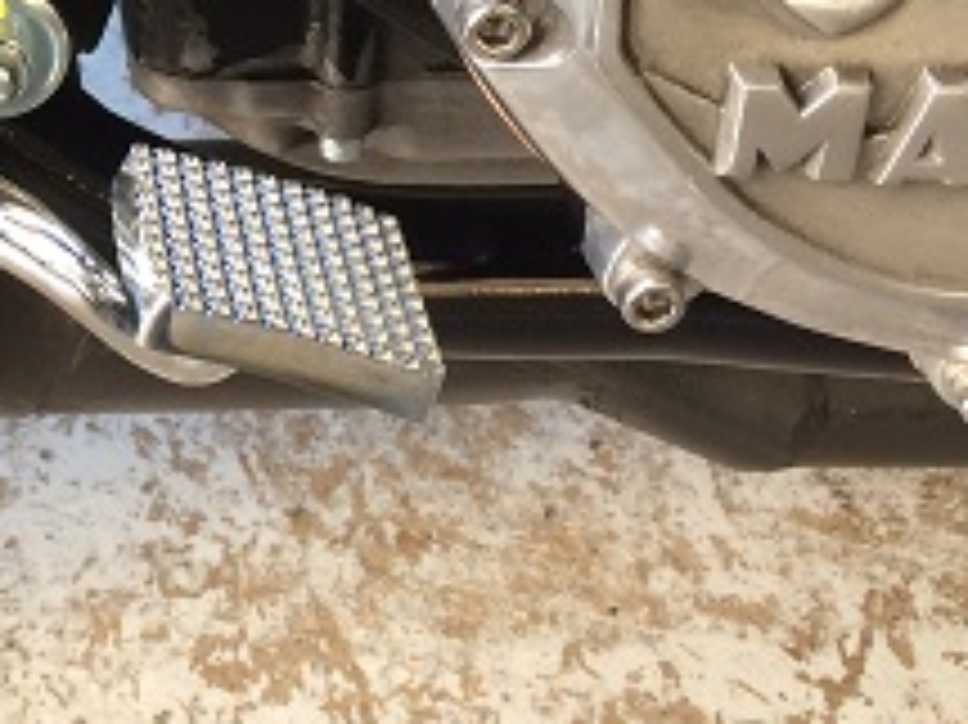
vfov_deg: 17.4
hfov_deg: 22.6
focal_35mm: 81
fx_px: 2264
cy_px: -139
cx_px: -126
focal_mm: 4.15
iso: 64
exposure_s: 1/30
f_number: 2.2
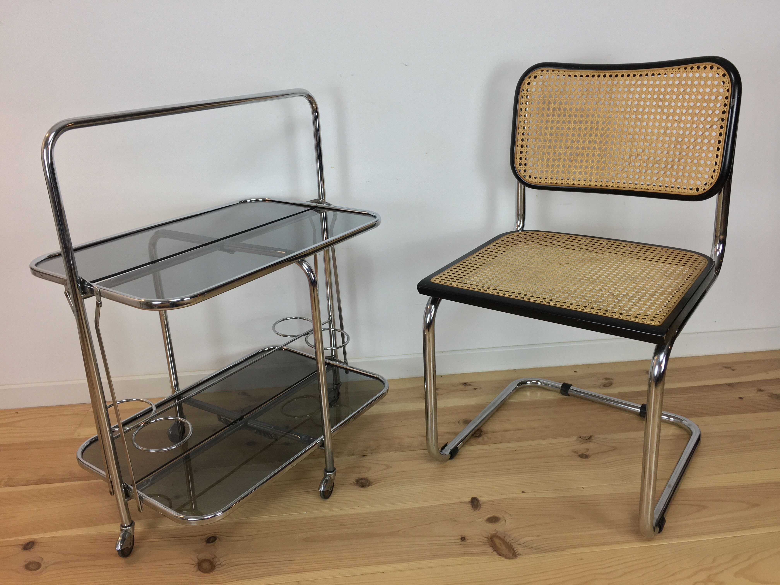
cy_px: 292
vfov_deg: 48.2
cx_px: 390
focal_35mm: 29
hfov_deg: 61.7
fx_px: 653
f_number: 2.2
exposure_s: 1/33
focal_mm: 4.15
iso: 32
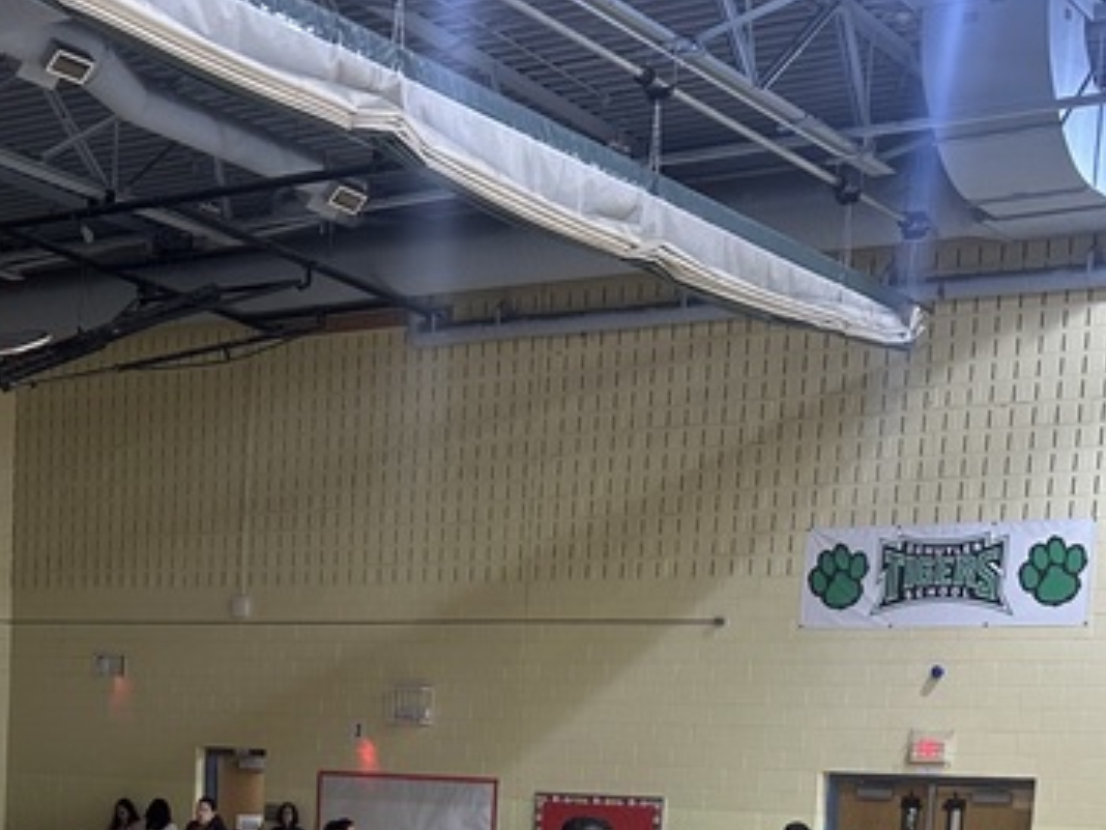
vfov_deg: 19.9
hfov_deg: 28.0
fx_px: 2205
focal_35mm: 69
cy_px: 1017
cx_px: 367
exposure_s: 1/60
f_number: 1.78
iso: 125
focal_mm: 6.86
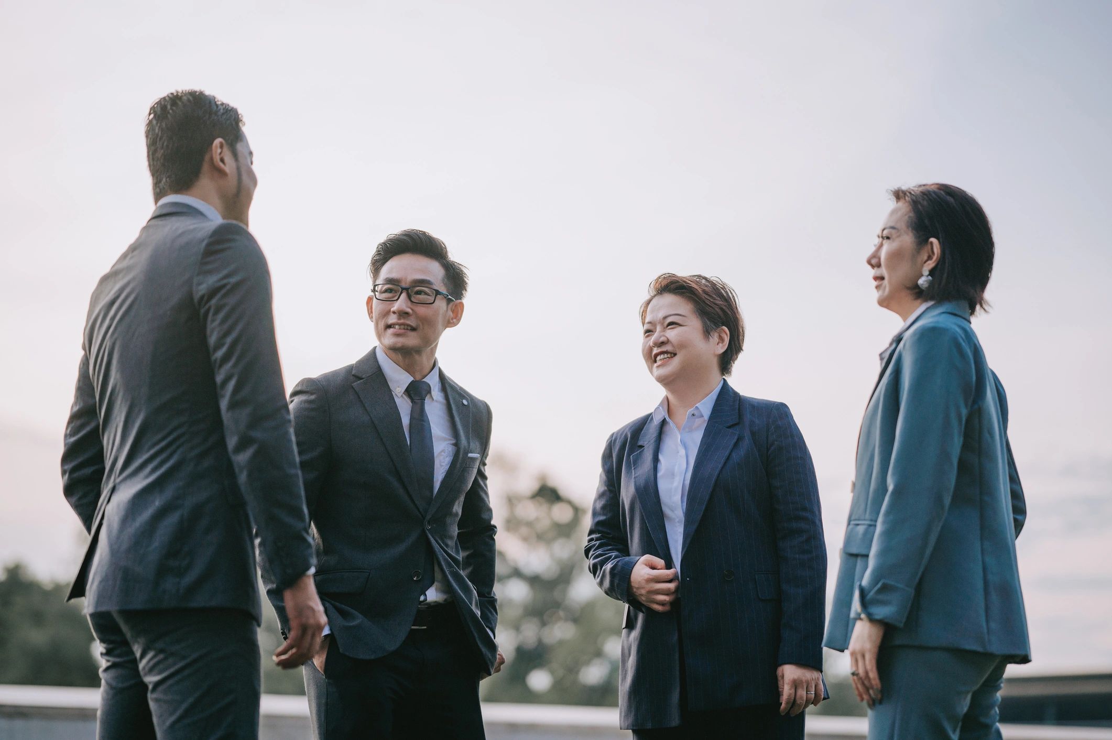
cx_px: 556
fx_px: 2624
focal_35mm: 85
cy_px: 370
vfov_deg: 16.1
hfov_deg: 23.9
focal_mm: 85
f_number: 1.8
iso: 160
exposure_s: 1/640
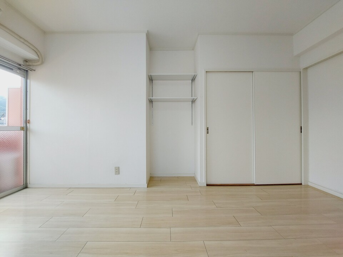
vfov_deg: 89.9
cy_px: 128
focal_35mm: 13
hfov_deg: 106.2
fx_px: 129
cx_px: 172
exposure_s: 1/229
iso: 50
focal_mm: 1.74
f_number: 2.2
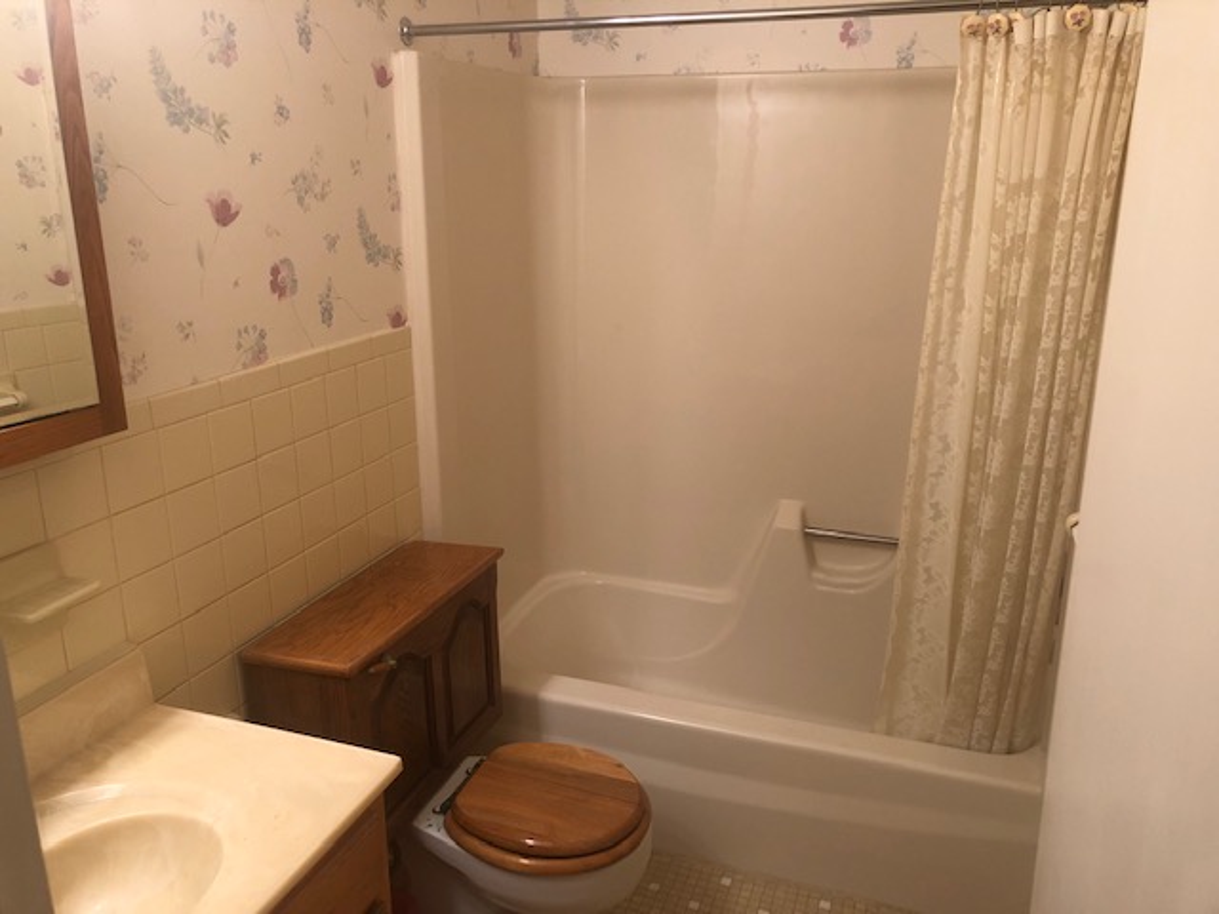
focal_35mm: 28
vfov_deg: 49.7
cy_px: 457
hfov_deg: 63.4
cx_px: 610
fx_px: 986
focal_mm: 4
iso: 40
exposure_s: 1/30
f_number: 1.8
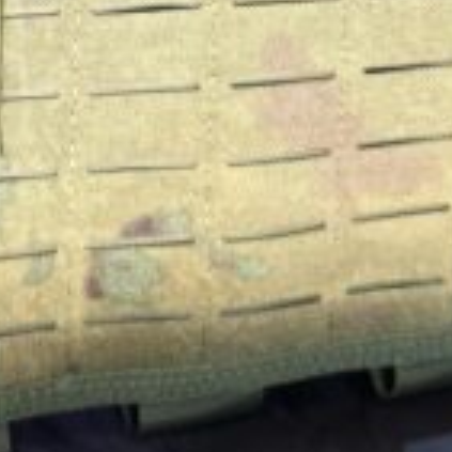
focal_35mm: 115
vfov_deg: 13.4
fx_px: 1699
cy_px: -398
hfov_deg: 14.9
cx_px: 19
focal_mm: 6.3
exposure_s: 1/359
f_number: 1.7
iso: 320
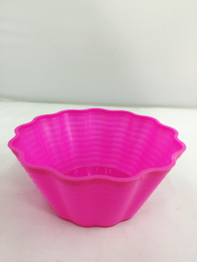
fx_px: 220
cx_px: 98
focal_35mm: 29
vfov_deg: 61.7
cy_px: 131
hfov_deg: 48.2
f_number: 2.2
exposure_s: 1/33
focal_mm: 4.15
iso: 125
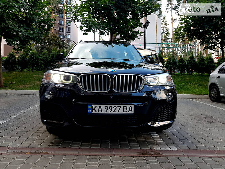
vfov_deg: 53.1
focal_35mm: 26
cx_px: 112
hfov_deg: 67.3
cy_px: 84
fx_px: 169
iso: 40
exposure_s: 1/176
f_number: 1.7
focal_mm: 4.2
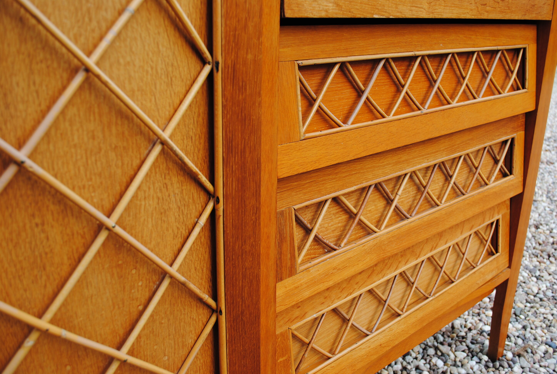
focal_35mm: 33
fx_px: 512
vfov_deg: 40.1
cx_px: 278
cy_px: 187
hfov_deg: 57.1
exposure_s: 1/125
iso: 100
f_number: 5.6
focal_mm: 22
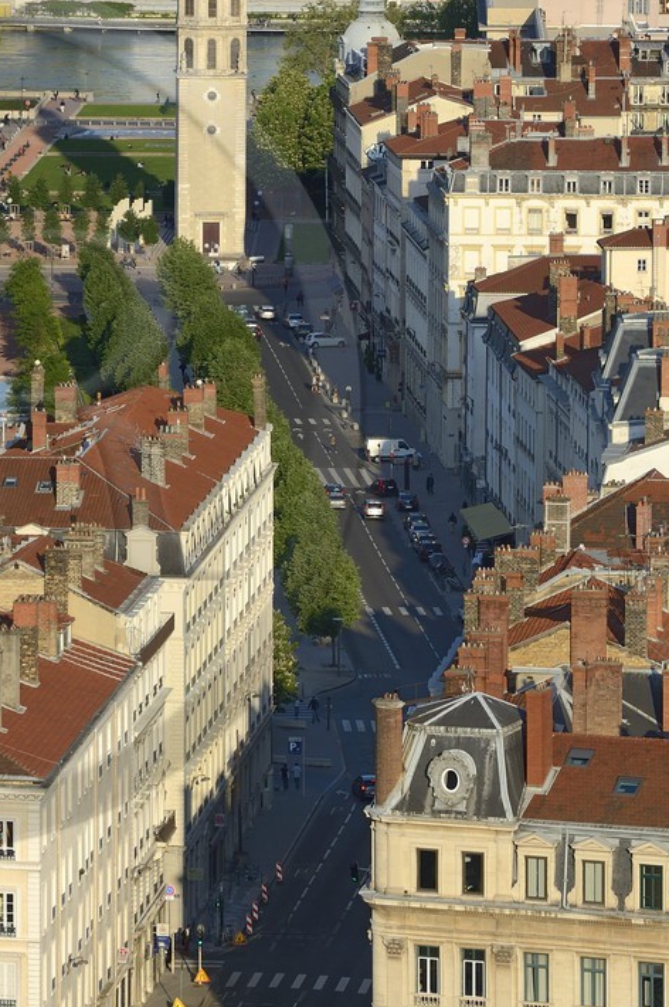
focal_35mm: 275
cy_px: 407
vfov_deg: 7.5
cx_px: -77
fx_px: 7680
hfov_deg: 5.0
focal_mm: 122
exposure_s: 1/320
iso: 200
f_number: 9
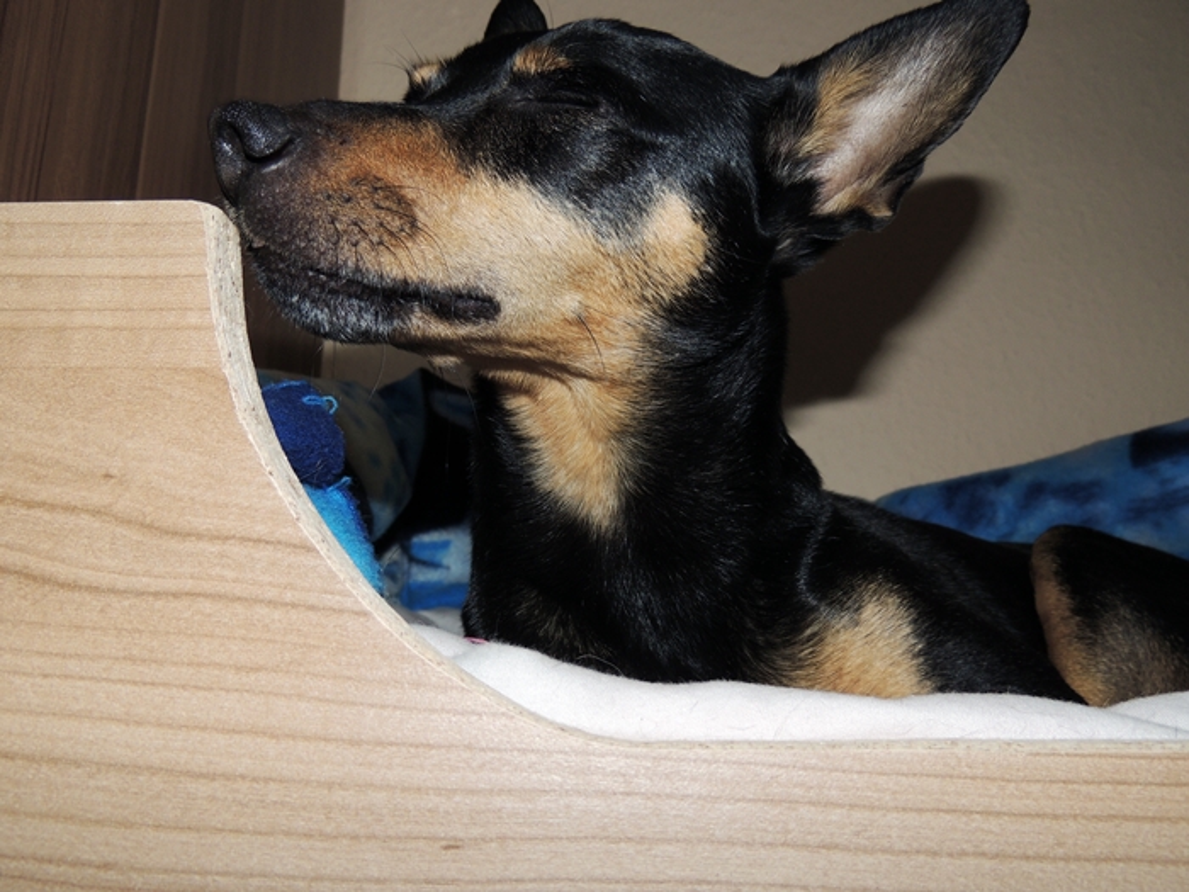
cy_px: 446
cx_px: 594
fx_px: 1030
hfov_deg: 60.0
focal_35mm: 30
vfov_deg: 46.8
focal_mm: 5.3
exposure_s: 1/30
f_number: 3.1
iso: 110
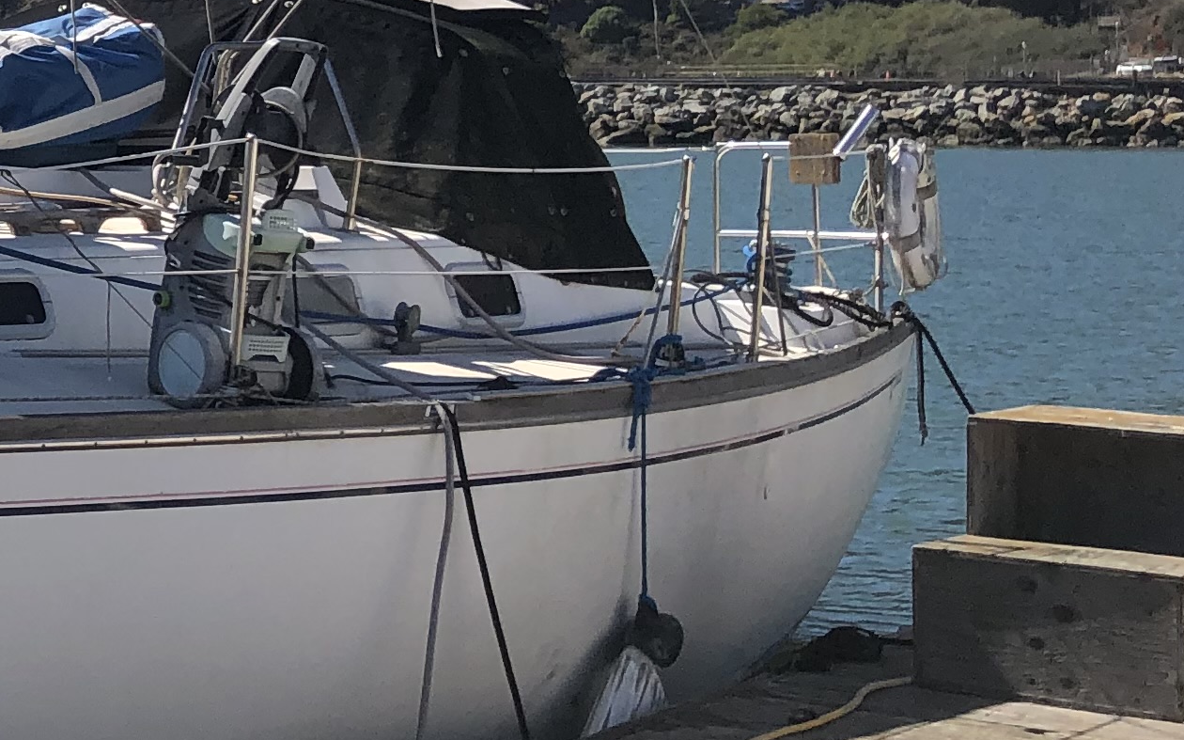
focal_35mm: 95
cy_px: 1
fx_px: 3065
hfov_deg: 18.9
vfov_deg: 13.6
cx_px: -662
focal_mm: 4
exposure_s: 1/2558
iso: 20
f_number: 1.8
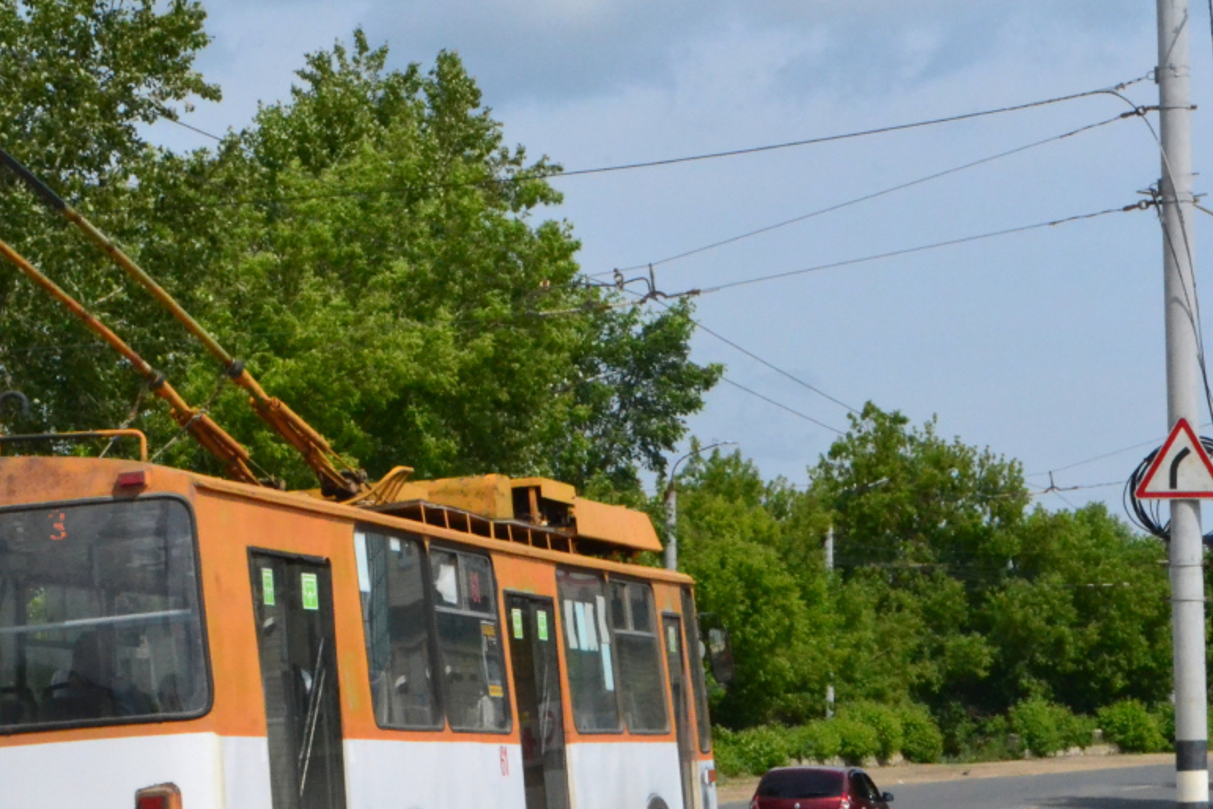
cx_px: 283
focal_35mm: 114
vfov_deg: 12.0
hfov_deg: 17.8
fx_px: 3836
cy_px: 591
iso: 3200
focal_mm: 45
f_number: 29
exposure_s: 1/640
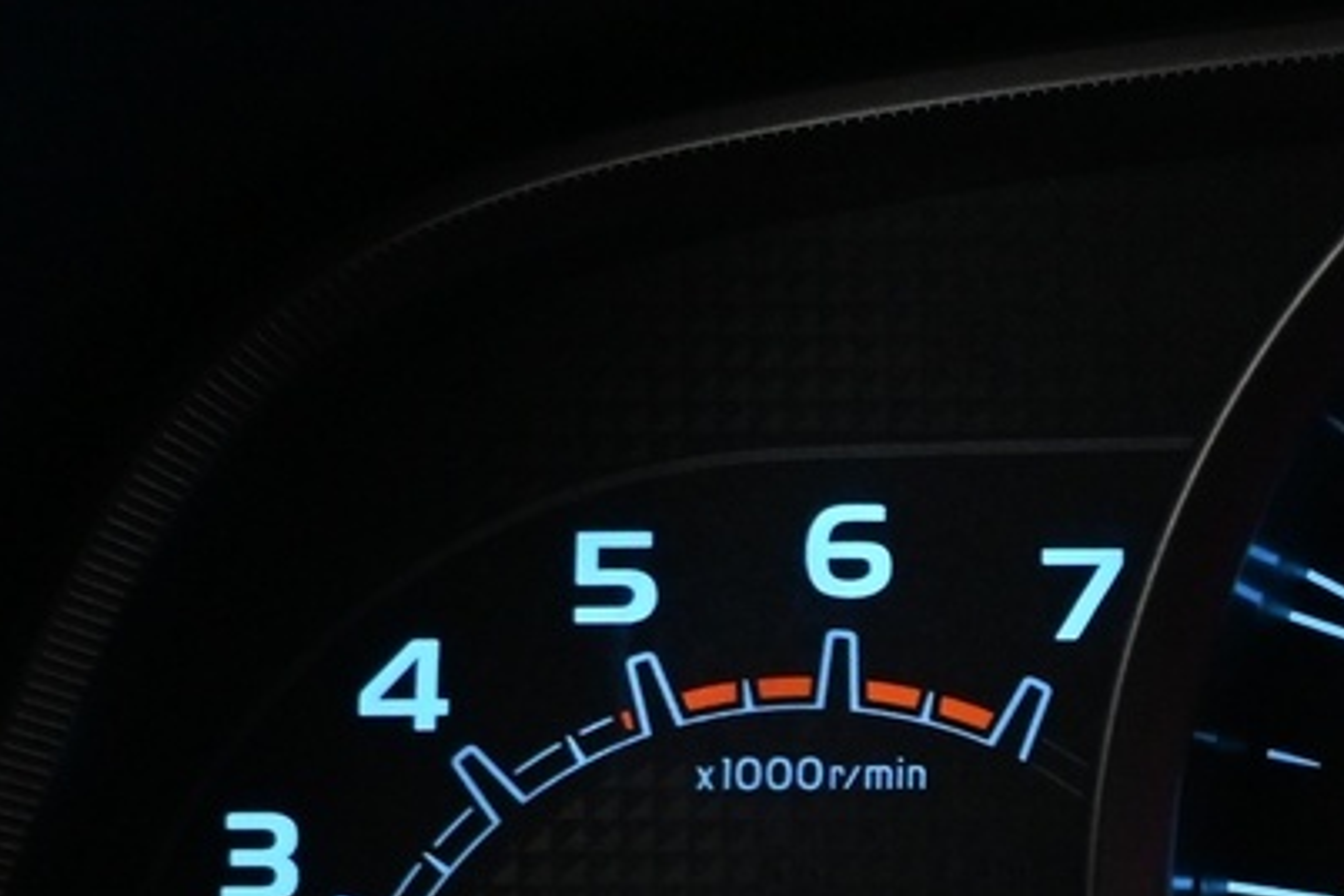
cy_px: 863
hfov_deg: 14.5
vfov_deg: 10.5
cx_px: 2136
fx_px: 4853
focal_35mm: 130
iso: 2000
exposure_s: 1/30
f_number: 4
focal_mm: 21.5
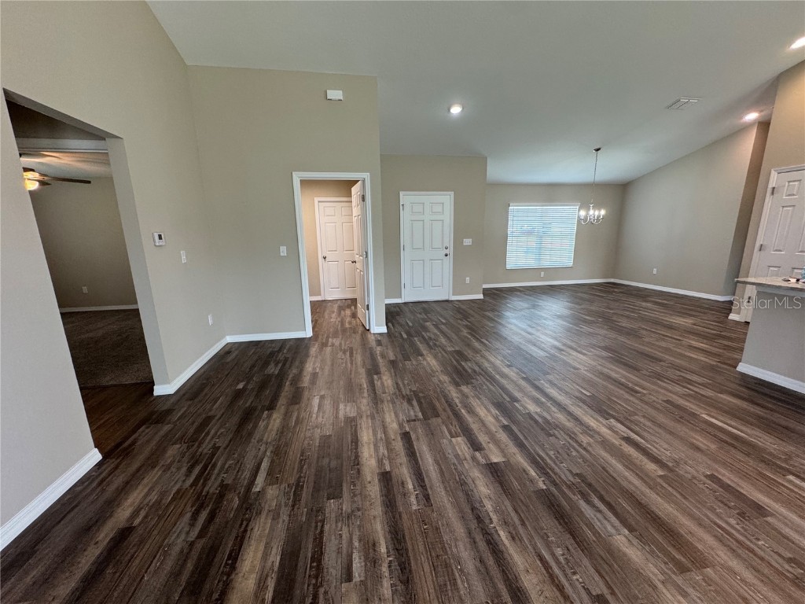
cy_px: 302
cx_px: 402
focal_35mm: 14
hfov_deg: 102.1
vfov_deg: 85.7
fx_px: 326
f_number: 2.2
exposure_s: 1/120
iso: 200
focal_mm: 2.22
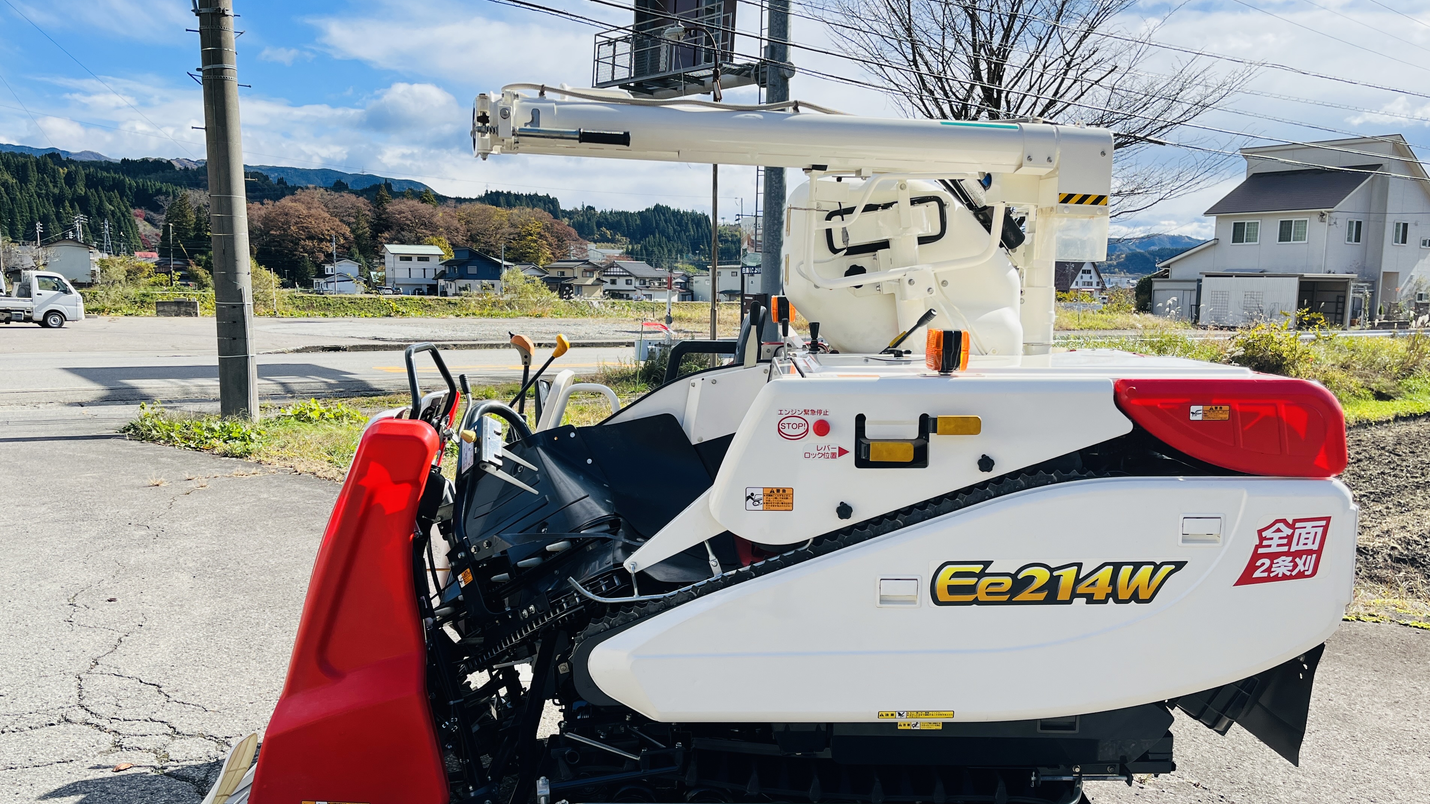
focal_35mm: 30
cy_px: 448
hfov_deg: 64.3
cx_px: 739
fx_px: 1137
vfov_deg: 38.9
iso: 50
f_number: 1.6
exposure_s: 1/2688
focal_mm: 5.1
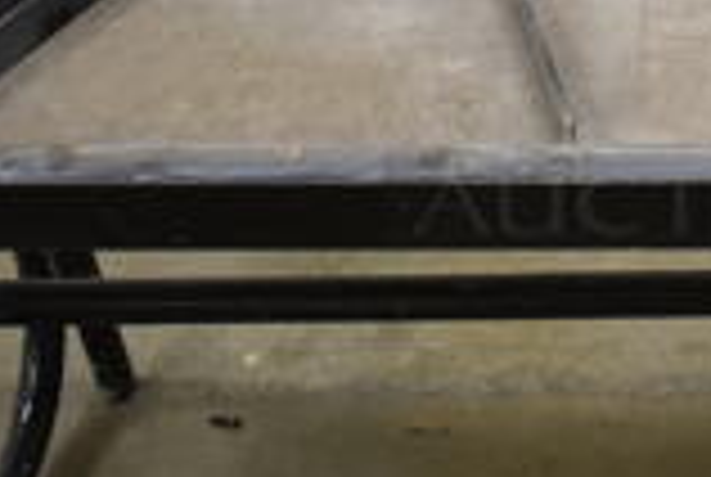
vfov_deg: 13.1
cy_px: 14
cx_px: 886
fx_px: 2058
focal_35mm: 104
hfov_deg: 18.4
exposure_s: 1/30
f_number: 3.5
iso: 560
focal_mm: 18
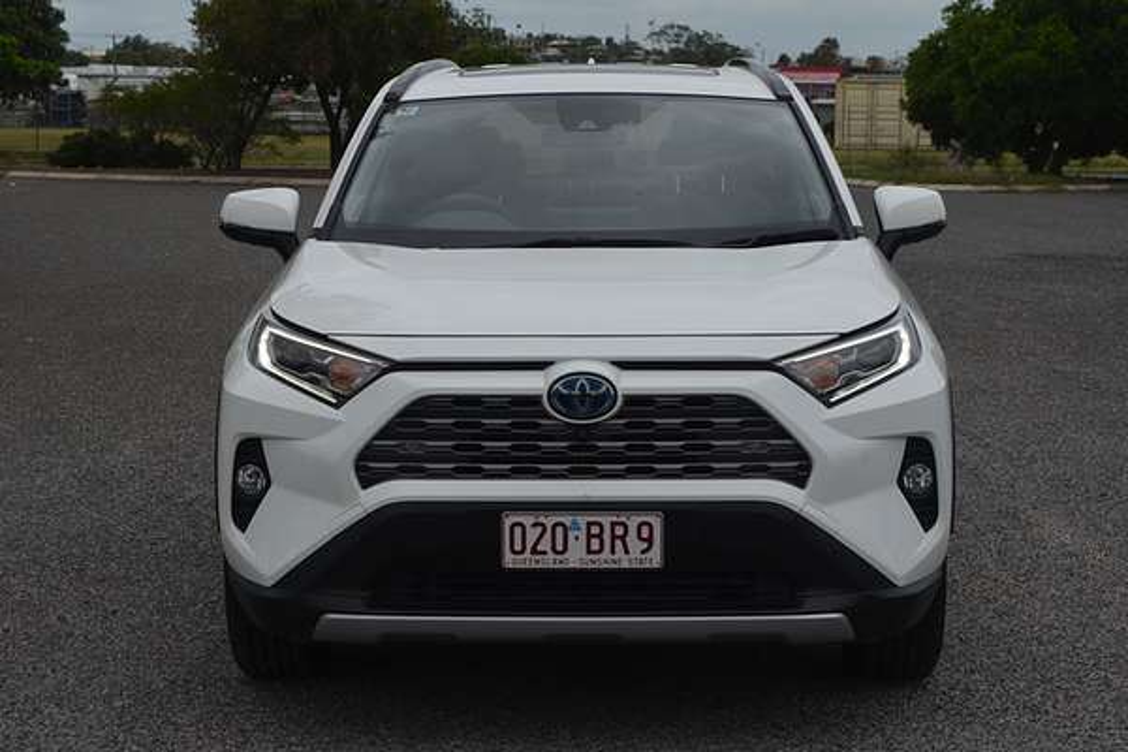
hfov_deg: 24.6
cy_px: 376
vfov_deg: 16.6
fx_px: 2585
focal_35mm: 82
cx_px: 564
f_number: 9
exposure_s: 1/320
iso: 100
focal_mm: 55
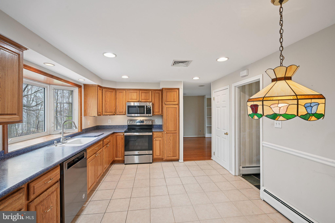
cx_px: 168
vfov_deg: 73.7
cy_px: 112
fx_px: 149
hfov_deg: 96.7
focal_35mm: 16
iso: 400
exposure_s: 1/15
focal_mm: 16
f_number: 8
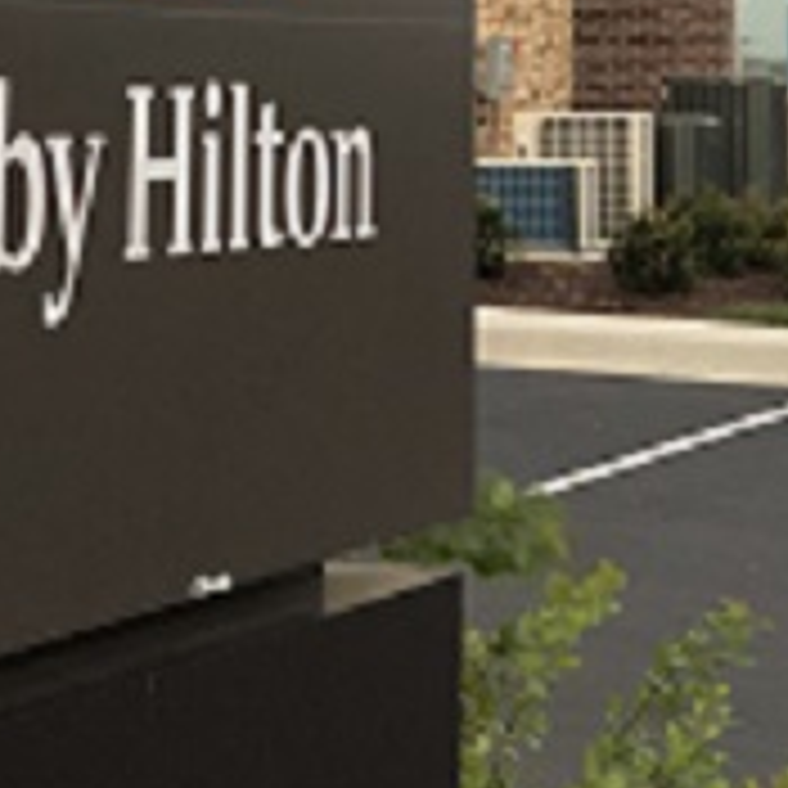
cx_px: 536
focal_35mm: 159
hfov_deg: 11.0
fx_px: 4095
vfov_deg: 10.5
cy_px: -491
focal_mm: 6
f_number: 2.4
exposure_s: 1/30
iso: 100
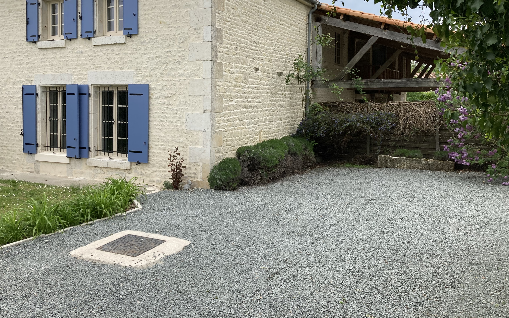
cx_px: 220
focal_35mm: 34
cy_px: 100
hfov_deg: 56.5
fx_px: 472
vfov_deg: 36.8
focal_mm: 3.99
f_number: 1.8
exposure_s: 1/747
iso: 20
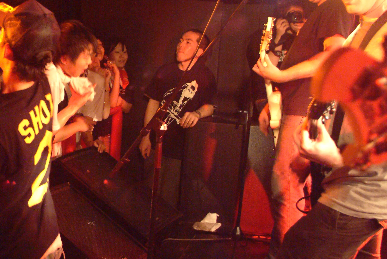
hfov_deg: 37.4
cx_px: 49
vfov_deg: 27.1
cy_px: 140
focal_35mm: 50
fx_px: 538
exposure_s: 1/45
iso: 1600
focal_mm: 17
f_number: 2.8
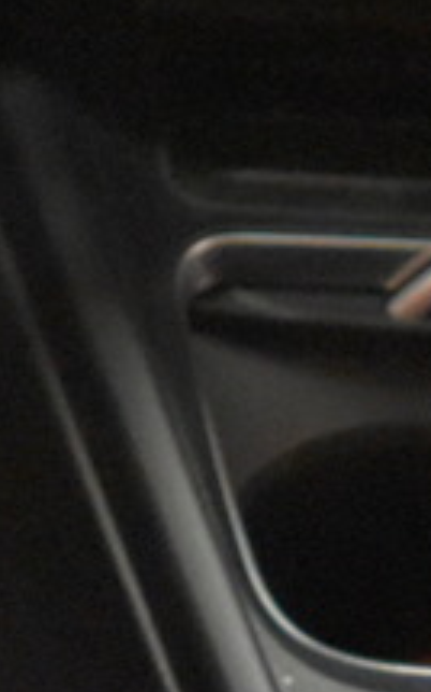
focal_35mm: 323
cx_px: -1032
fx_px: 6083
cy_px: -898
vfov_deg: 6.2
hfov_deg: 3.9
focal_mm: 28
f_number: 4.2
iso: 3200
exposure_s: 1/60
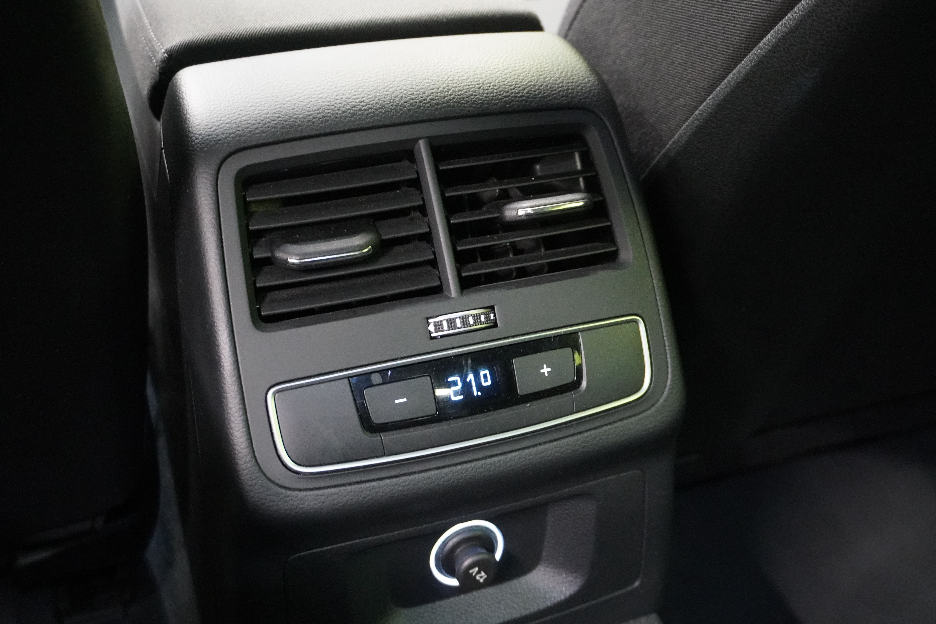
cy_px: 300
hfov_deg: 48.5
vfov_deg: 33.4
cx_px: 467
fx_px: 1040
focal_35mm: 40
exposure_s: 1/30
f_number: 4.5
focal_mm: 24
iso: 6400
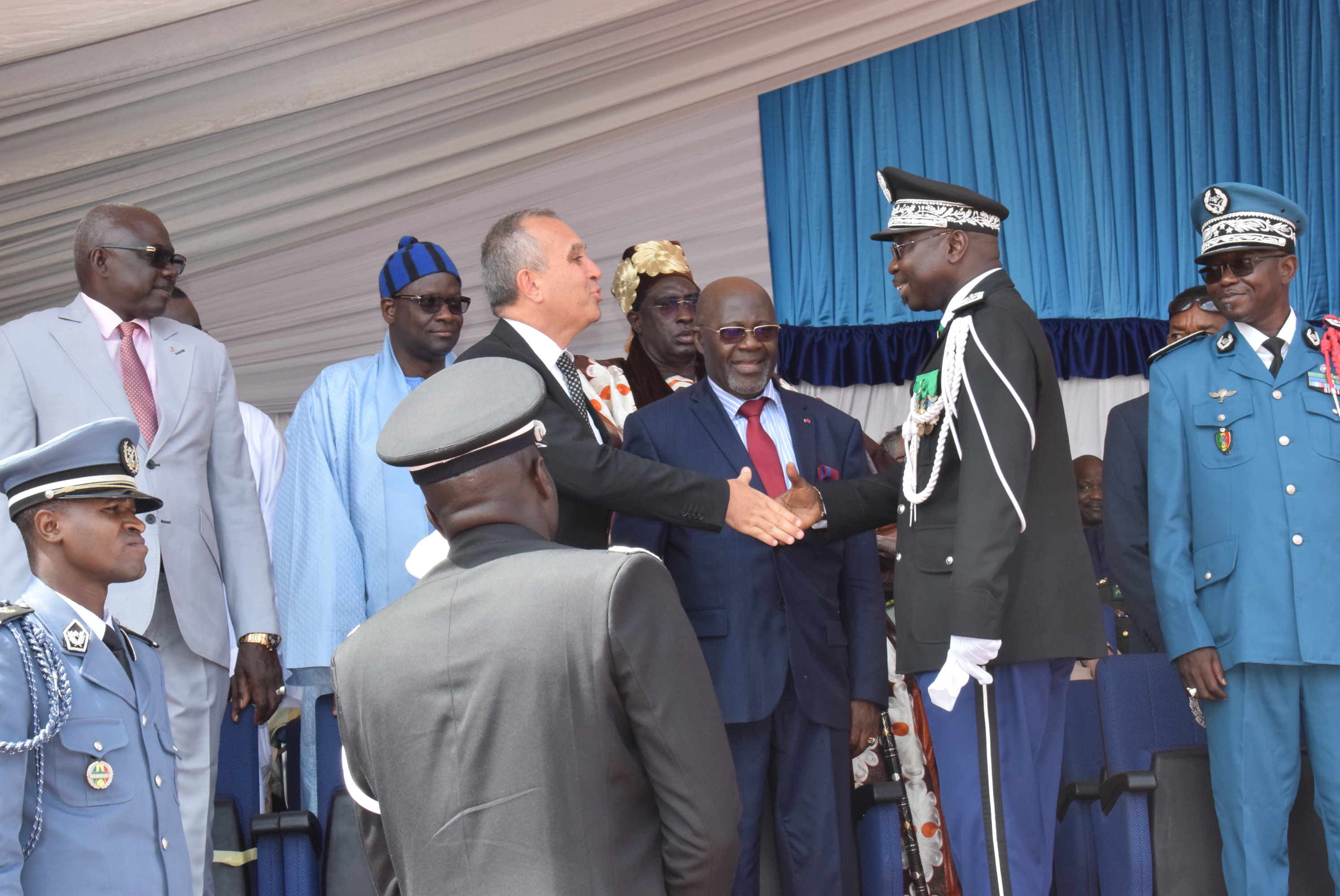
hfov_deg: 24.6
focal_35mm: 82
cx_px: 670
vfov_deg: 16.6
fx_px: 3073
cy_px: 448
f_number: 16
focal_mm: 55
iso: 1250
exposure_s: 1/200
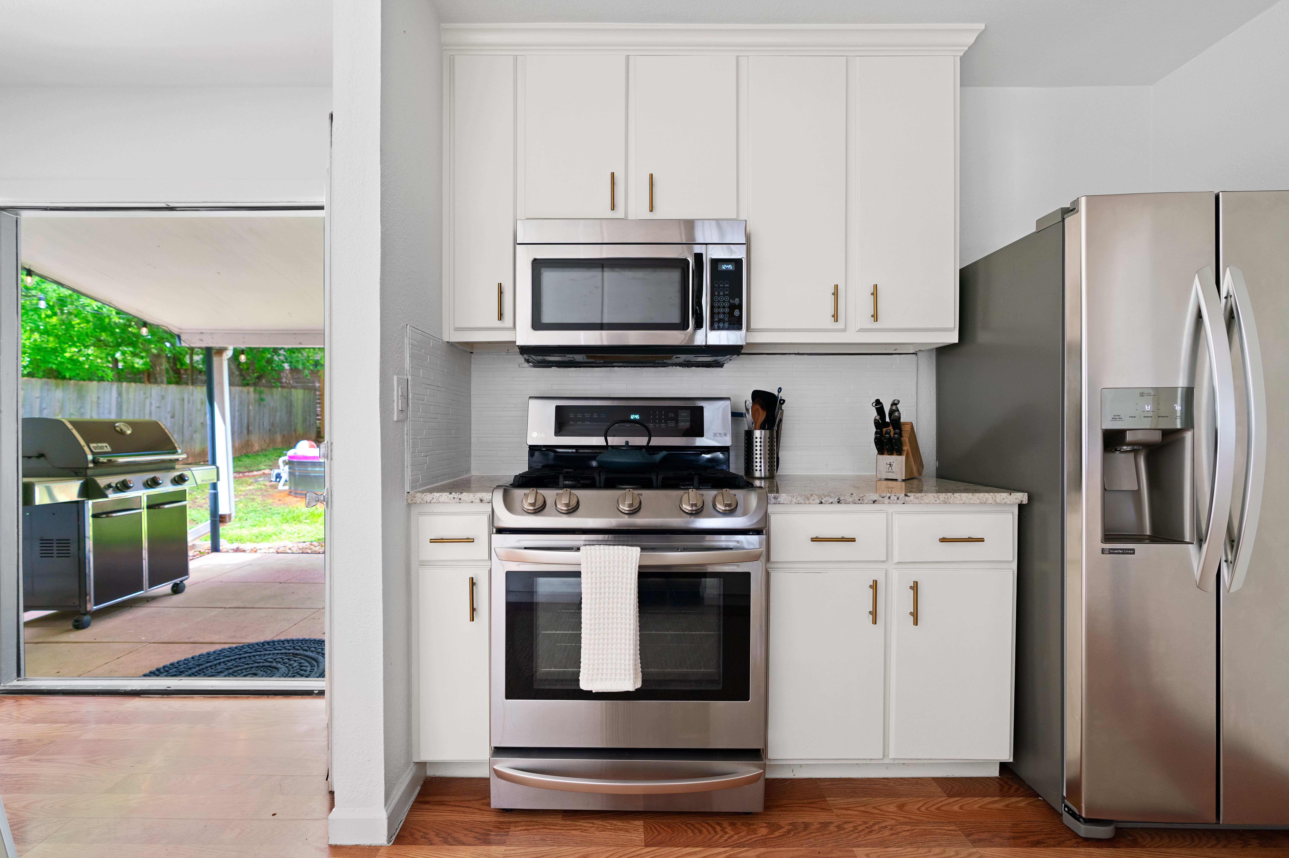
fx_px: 573
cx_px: 644
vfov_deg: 73.7
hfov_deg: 96.8
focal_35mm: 16
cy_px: 429
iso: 400
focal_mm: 16
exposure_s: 1/125
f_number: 3.5
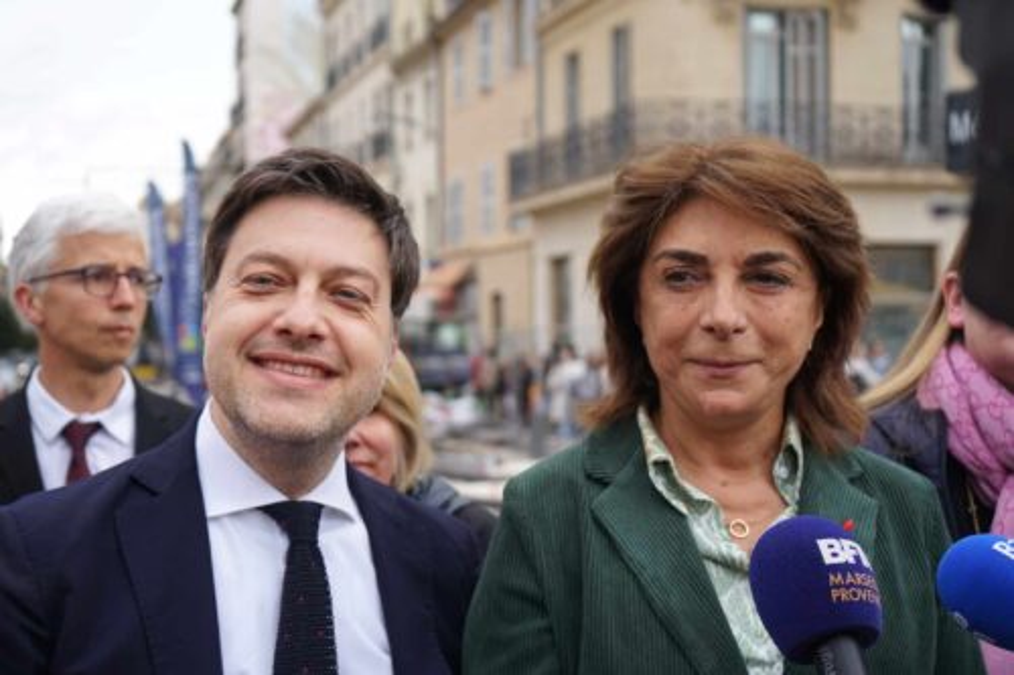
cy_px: 338
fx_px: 1323
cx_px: 507
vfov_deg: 28.6
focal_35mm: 47
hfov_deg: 41.9
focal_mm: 47
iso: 200
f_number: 4.5
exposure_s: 1/200
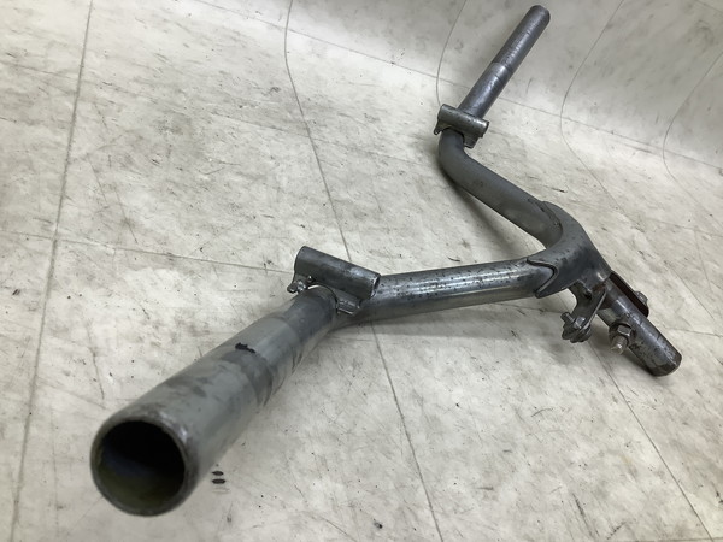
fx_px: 647
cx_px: 362
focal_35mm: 31
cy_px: 271
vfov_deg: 45.4
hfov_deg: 58.4
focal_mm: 3.3
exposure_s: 1/120
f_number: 2.4
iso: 100
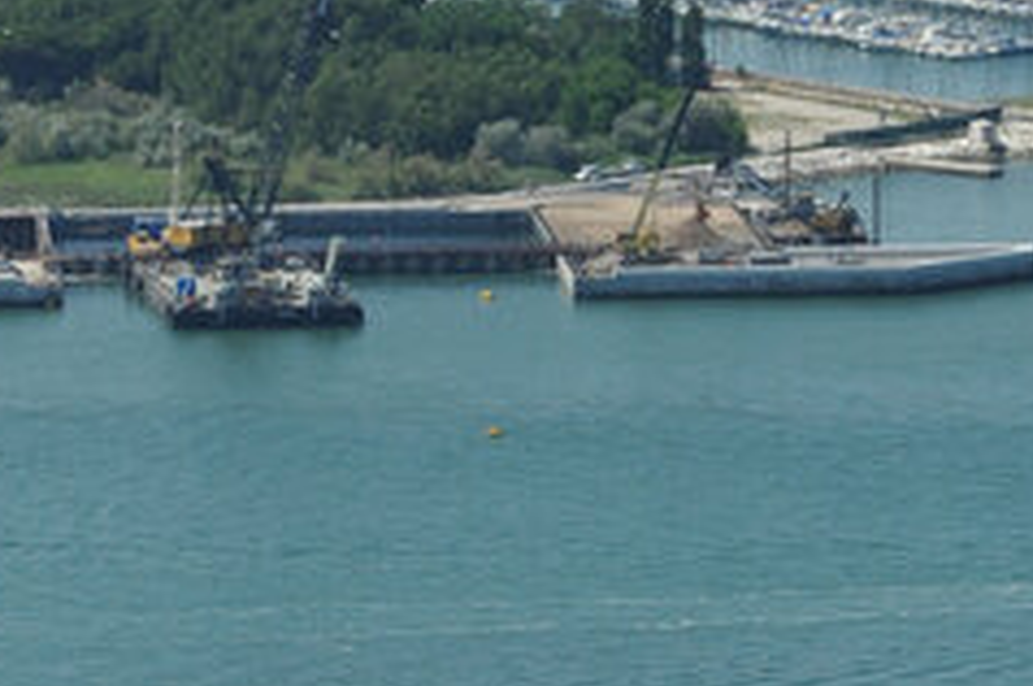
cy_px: 226
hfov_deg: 6.5
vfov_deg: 4.3
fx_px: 9112
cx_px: 234
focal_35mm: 318
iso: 400
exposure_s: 1/2000
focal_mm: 70
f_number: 6.3
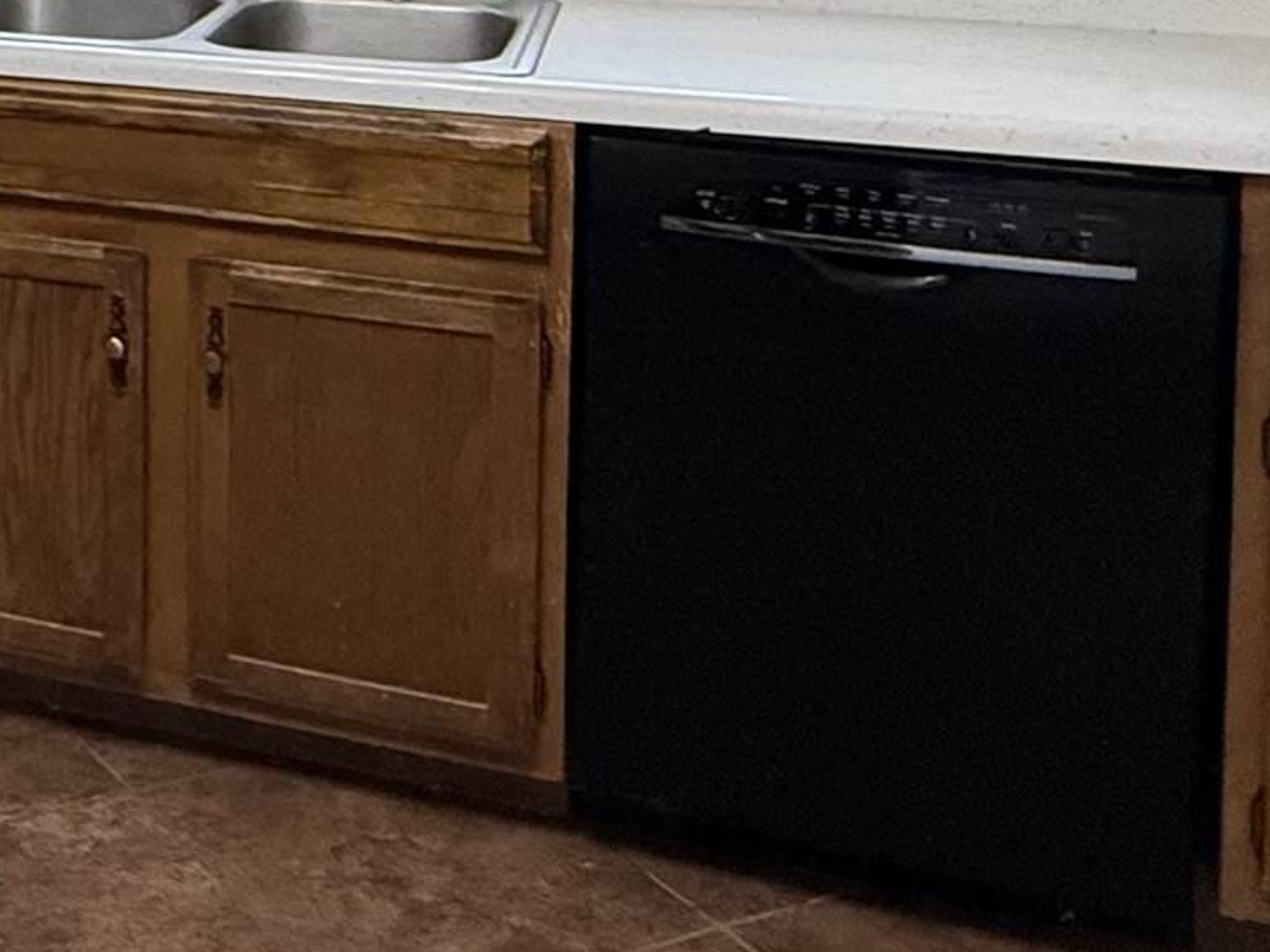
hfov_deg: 29.3
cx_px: -235
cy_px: -212
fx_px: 2091
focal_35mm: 57
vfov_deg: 23.3
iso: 250
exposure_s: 1/120
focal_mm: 2.22
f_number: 2.2
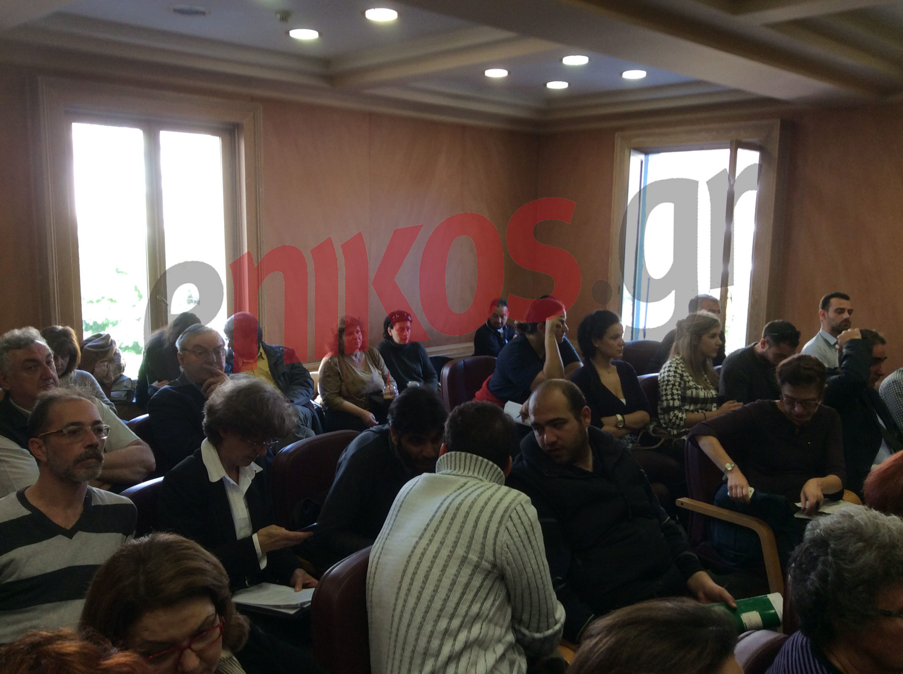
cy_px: 337
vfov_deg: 44.1
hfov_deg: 56.9
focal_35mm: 32
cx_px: 452
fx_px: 834
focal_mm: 3.3
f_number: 2.4
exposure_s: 1/40
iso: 40
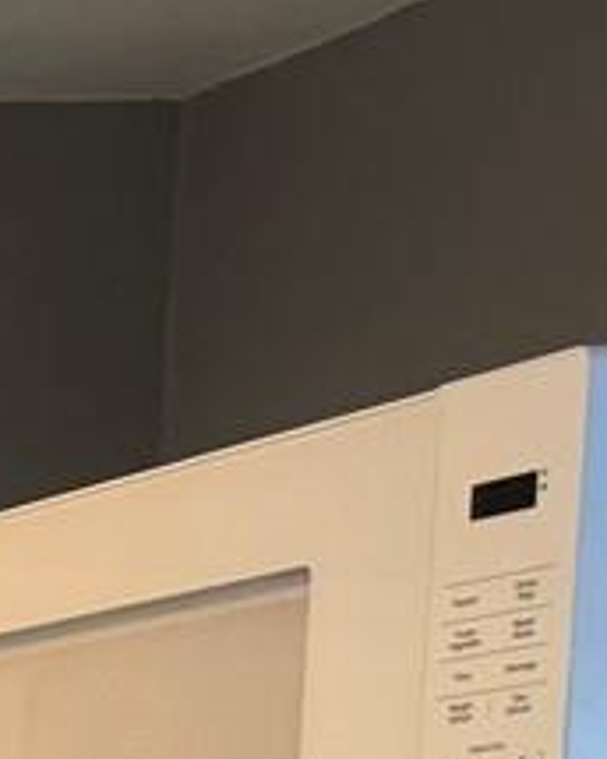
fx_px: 3907
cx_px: -1853
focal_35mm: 174
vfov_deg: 10.1
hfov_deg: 6.8
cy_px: 1603
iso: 125
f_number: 1.78
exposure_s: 1/120
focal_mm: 6.76
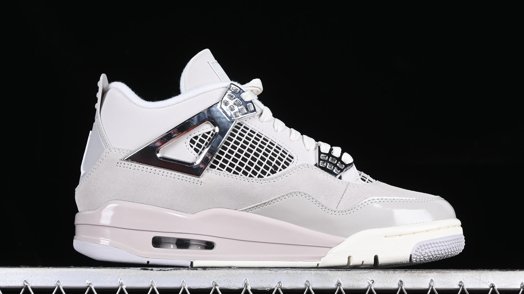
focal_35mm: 79
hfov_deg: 26.9
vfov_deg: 15.3
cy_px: 164
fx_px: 1098
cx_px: 263
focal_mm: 50
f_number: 7.1
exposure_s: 1/80
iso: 160
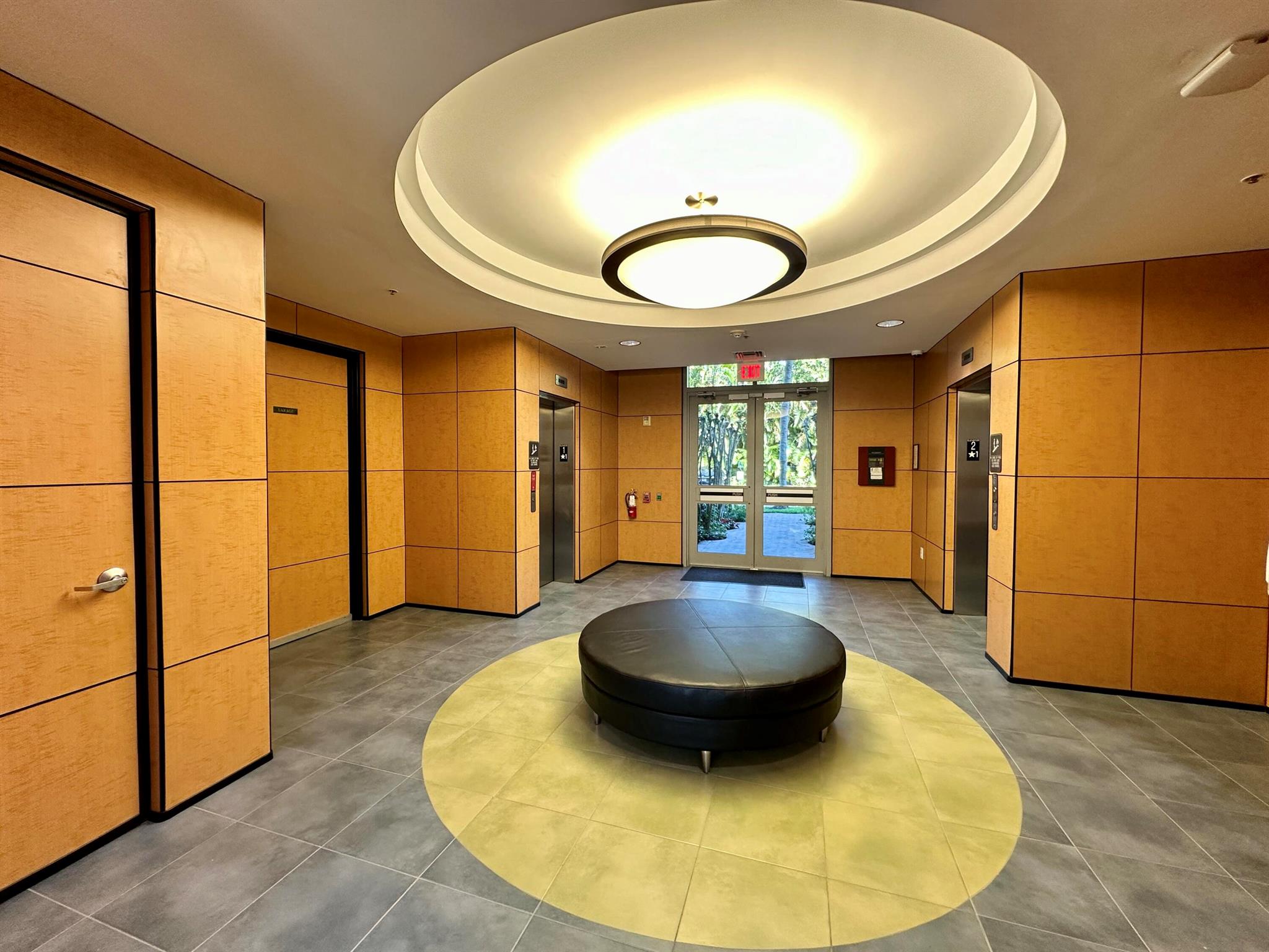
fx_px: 513
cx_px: 634
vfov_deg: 85.7
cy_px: 476
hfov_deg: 102.1
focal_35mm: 14
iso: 160
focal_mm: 2.22
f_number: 2.2
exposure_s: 1/60
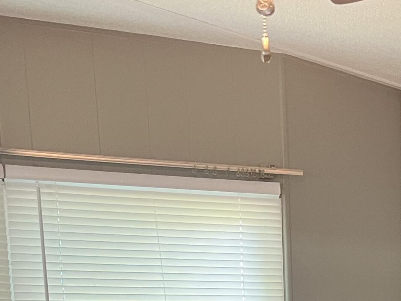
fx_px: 961
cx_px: 535
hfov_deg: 21.2
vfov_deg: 16.3
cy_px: 450
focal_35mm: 83
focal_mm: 5.7
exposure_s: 1/60
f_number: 1.5
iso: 250
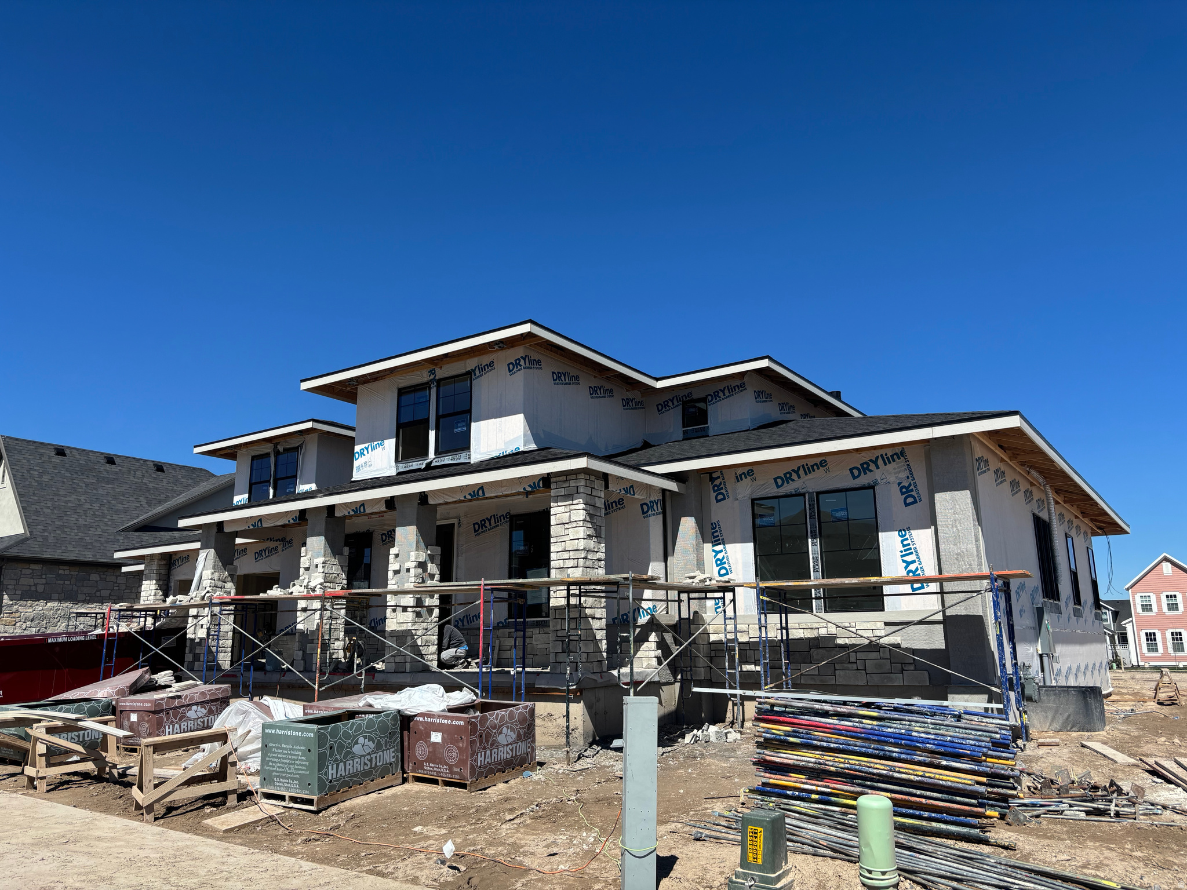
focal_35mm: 26
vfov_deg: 53.1
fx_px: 892
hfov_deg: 67.3
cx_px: 594
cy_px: 445
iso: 50
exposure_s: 1/3650
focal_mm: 5.96
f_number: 1.6
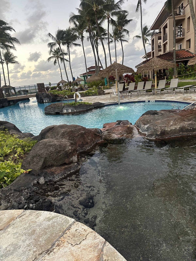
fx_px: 181
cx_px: 98
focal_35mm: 24
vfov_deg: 71.6
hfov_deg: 56.8
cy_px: 130
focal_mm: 6.86
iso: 250
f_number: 1.78
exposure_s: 1/100
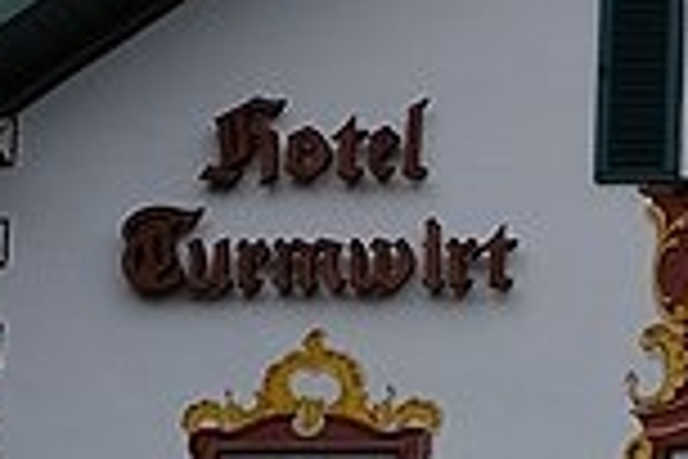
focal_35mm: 235
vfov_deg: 5.8
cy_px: -130
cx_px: 1025
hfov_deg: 8.6
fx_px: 4491
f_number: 6.4
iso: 400
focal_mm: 26.5
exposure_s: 1/680
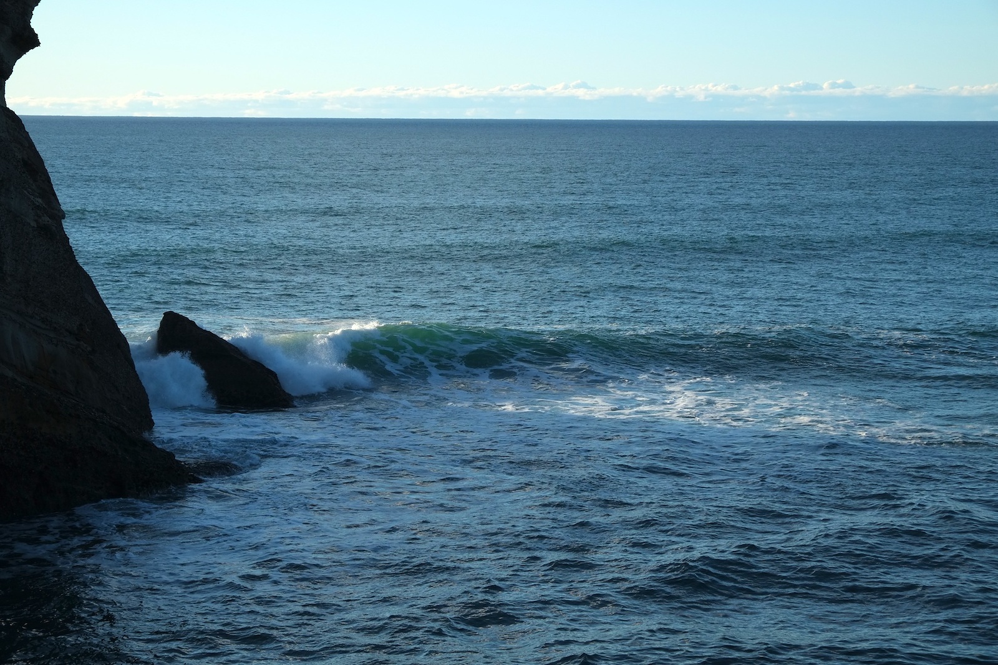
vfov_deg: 16.5
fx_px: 2301
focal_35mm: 83
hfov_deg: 24.5
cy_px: 332
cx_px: 499
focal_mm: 55
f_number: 11
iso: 400
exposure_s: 1/400
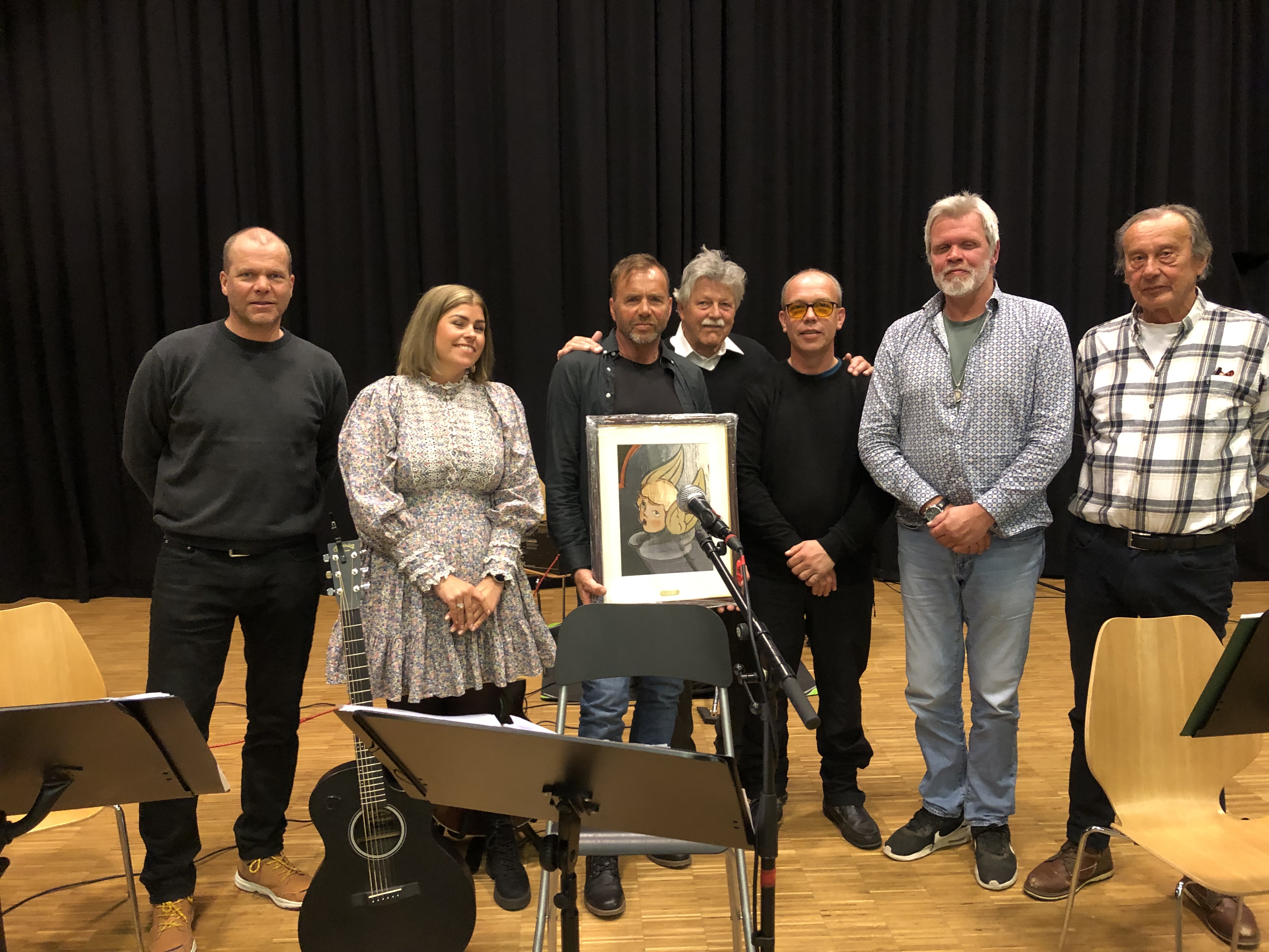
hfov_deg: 63.4
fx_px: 1026
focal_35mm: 28
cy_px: 476
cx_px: 634
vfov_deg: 49.7
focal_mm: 3.99
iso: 80
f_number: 1.8
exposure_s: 1/5
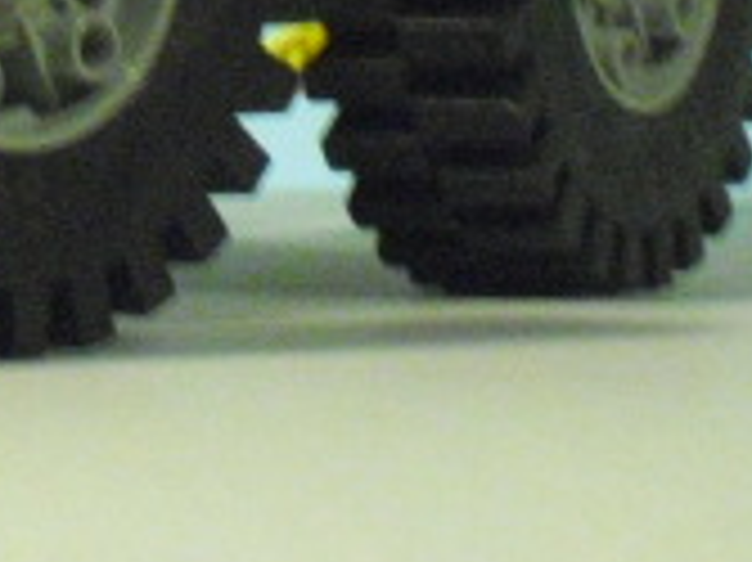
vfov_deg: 4.3
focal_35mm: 342
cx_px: -68
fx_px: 7424
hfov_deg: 5.8
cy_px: -337
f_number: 5.1
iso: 800
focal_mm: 15.7
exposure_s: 1/15
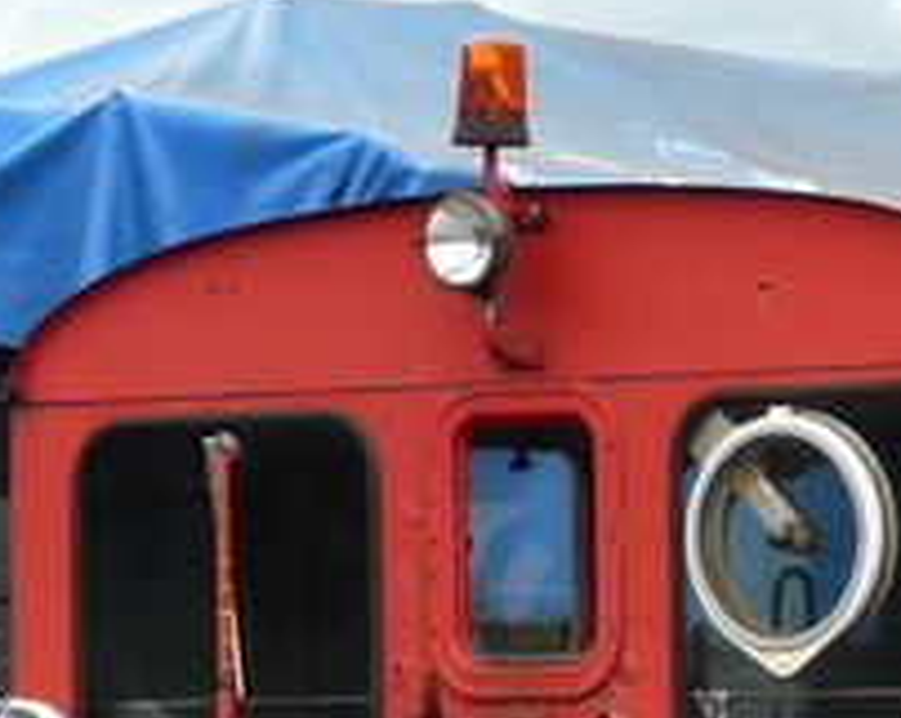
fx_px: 8627
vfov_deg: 4.8
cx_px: 705
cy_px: 754
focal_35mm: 324
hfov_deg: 6.0
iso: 100
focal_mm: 11.1
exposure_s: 1/200
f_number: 4
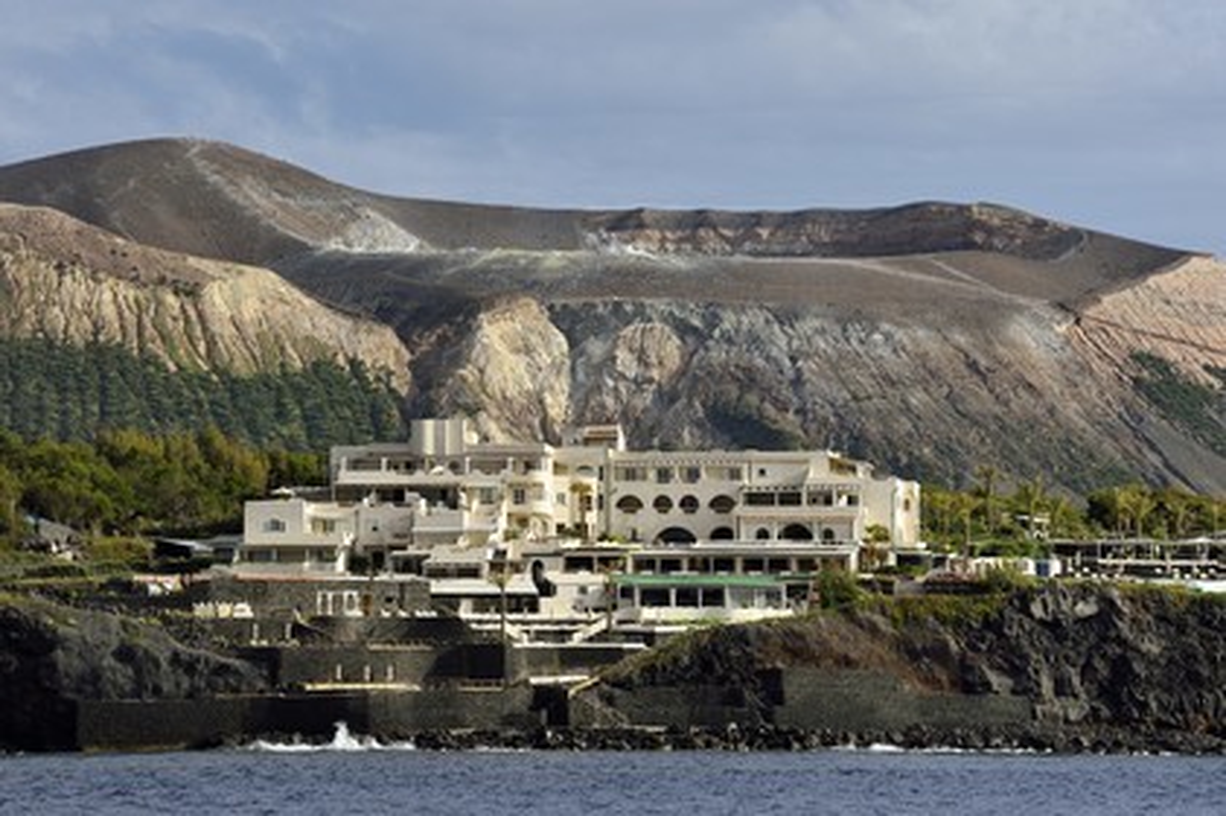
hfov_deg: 12.8
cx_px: 613
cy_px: 408
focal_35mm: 160
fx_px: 5444
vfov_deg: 8.6
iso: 200
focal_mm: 160
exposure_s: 1/800
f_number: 7.1
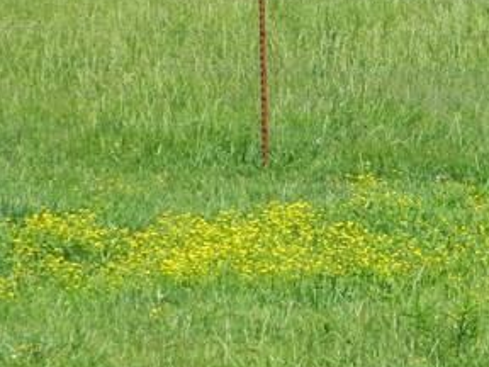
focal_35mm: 459
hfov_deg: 4.3
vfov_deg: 3.2
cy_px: -51
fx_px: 6484
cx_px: 693
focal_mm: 23.2
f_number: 4.7
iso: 80
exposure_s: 1/500
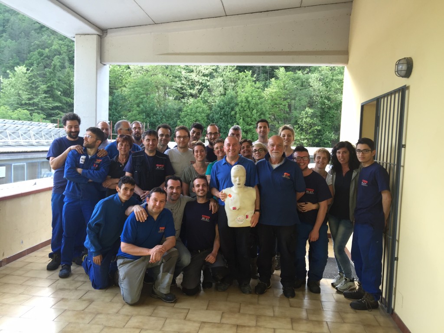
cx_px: 222
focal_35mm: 29
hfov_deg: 61.7
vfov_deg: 48.2
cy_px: 166
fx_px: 372
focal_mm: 4.15
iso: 40
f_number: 2.2
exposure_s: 1/60
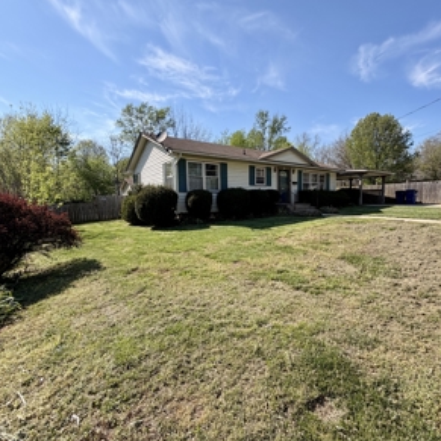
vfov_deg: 84.0
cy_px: 221
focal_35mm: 17
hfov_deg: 83.6
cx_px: 249
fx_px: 245
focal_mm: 2.22
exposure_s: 1/770
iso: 25
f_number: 2.2
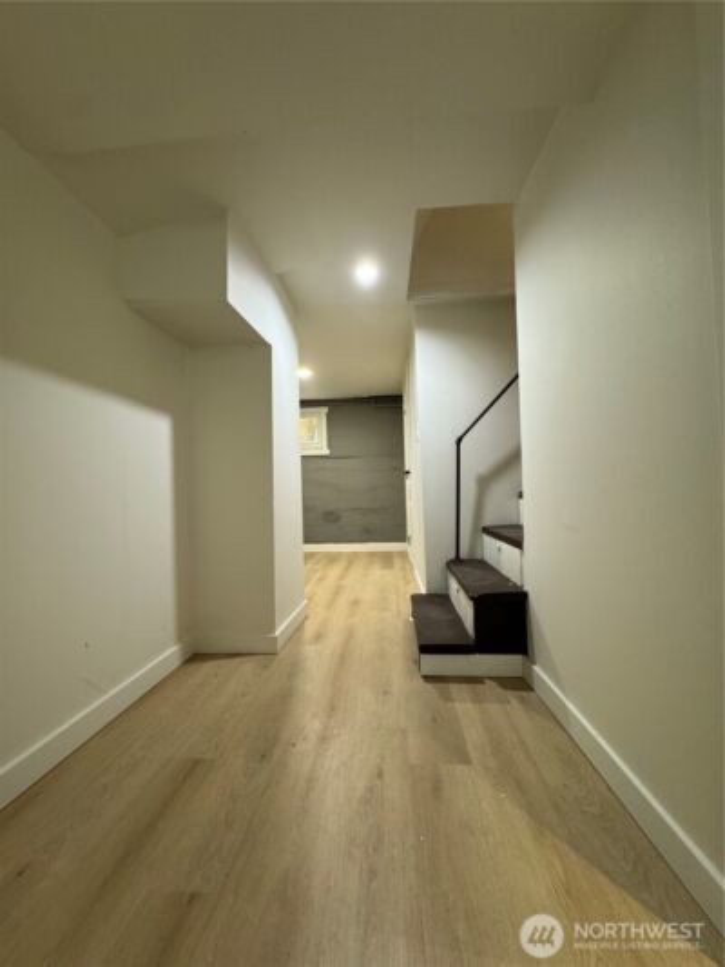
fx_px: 391
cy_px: 484
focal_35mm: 14
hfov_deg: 85.7
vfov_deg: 102.1
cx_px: 362
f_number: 2.2
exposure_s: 1/60
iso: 250
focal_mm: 2.22
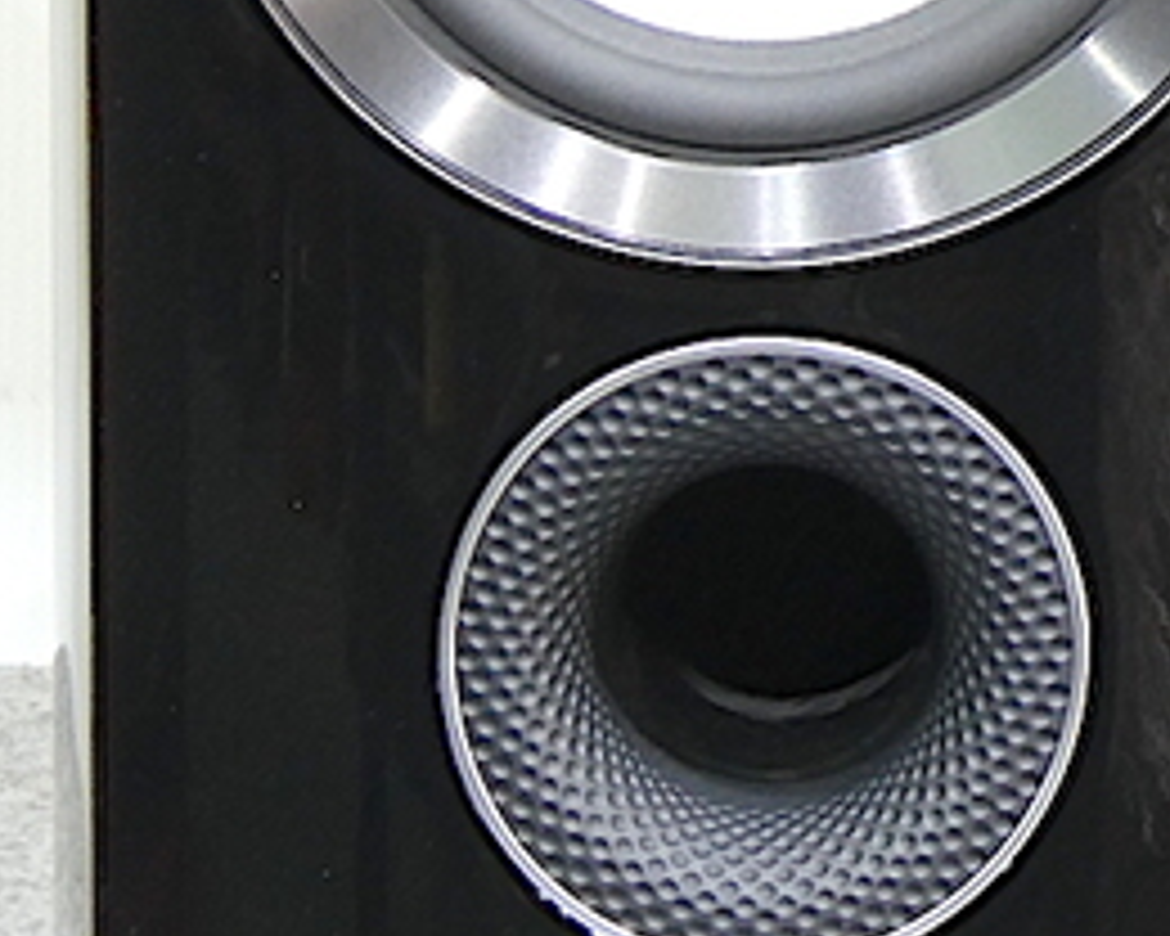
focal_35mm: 382
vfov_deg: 4.0
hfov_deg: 5.0
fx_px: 13228
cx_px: 1539
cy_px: -207
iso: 200
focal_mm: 19
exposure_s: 1/4
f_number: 5.1
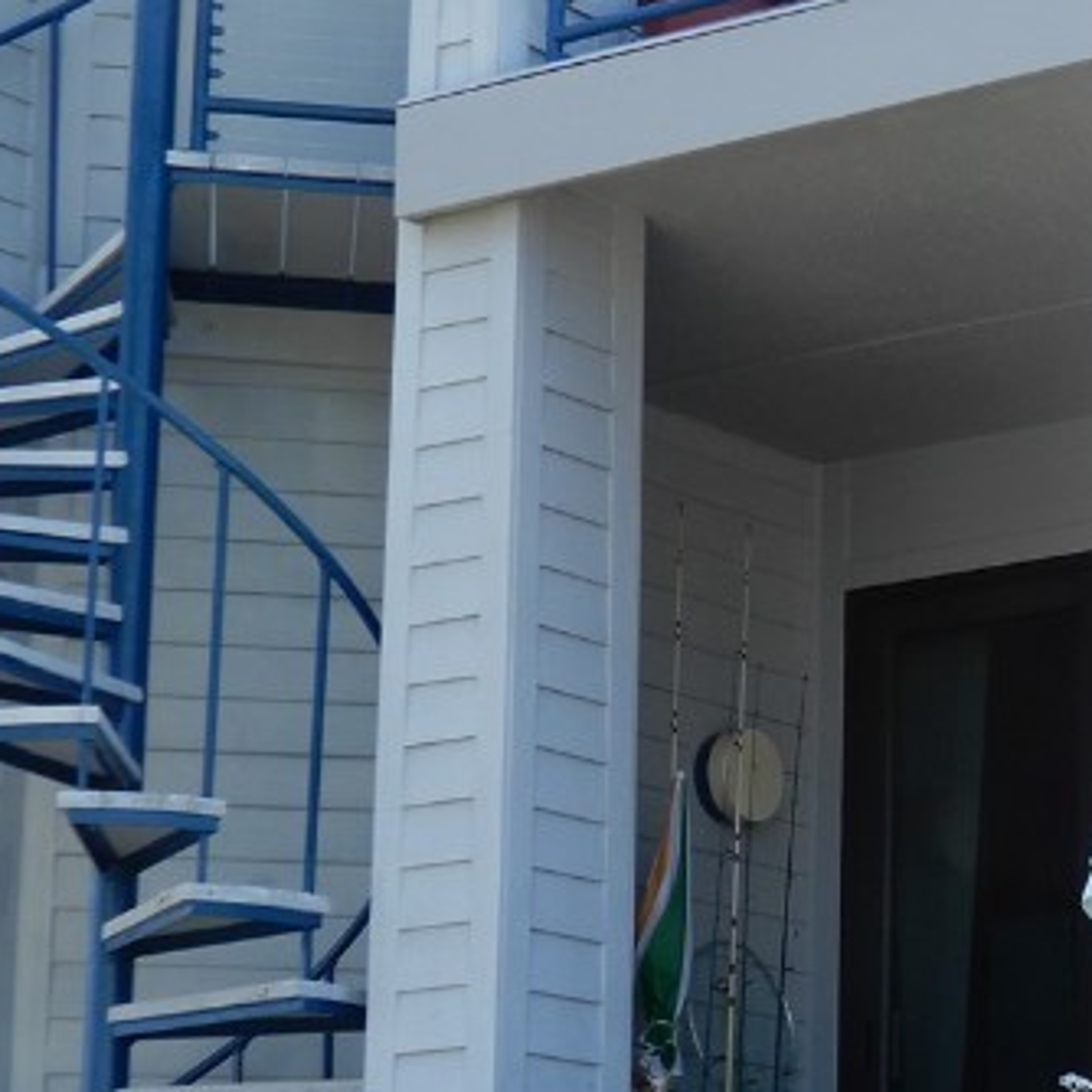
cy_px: 732
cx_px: 1376
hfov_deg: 13.8
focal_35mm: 122
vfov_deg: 14.3
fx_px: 4354
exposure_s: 1/160
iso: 80
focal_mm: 8
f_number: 4
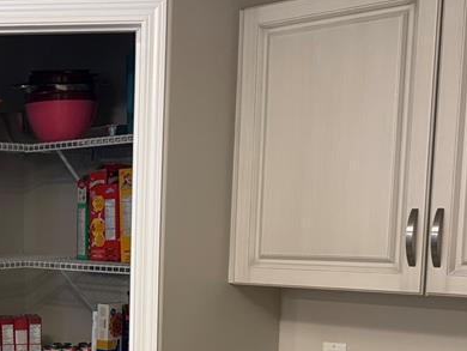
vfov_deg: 22.5
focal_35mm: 63
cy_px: 343
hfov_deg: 29.0
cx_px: 14
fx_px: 850
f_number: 1.78
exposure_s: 1/60
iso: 320
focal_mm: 6.76
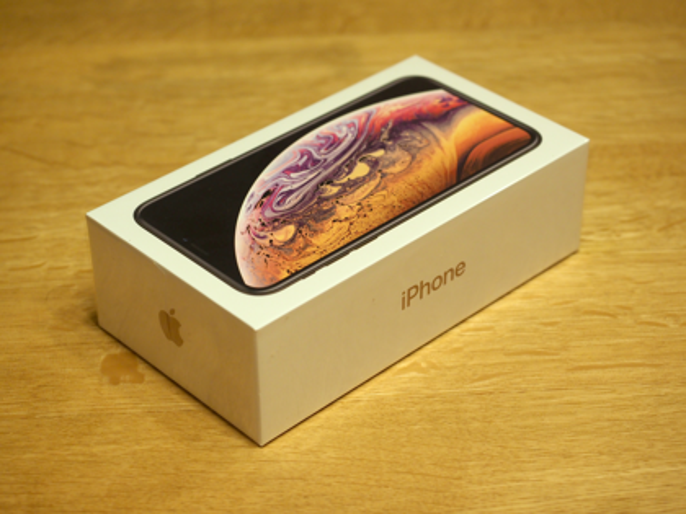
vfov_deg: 18.4
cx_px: 343
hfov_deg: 24.4
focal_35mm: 80
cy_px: 257
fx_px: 1585
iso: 500
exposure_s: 1/80
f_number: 4
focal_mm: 40
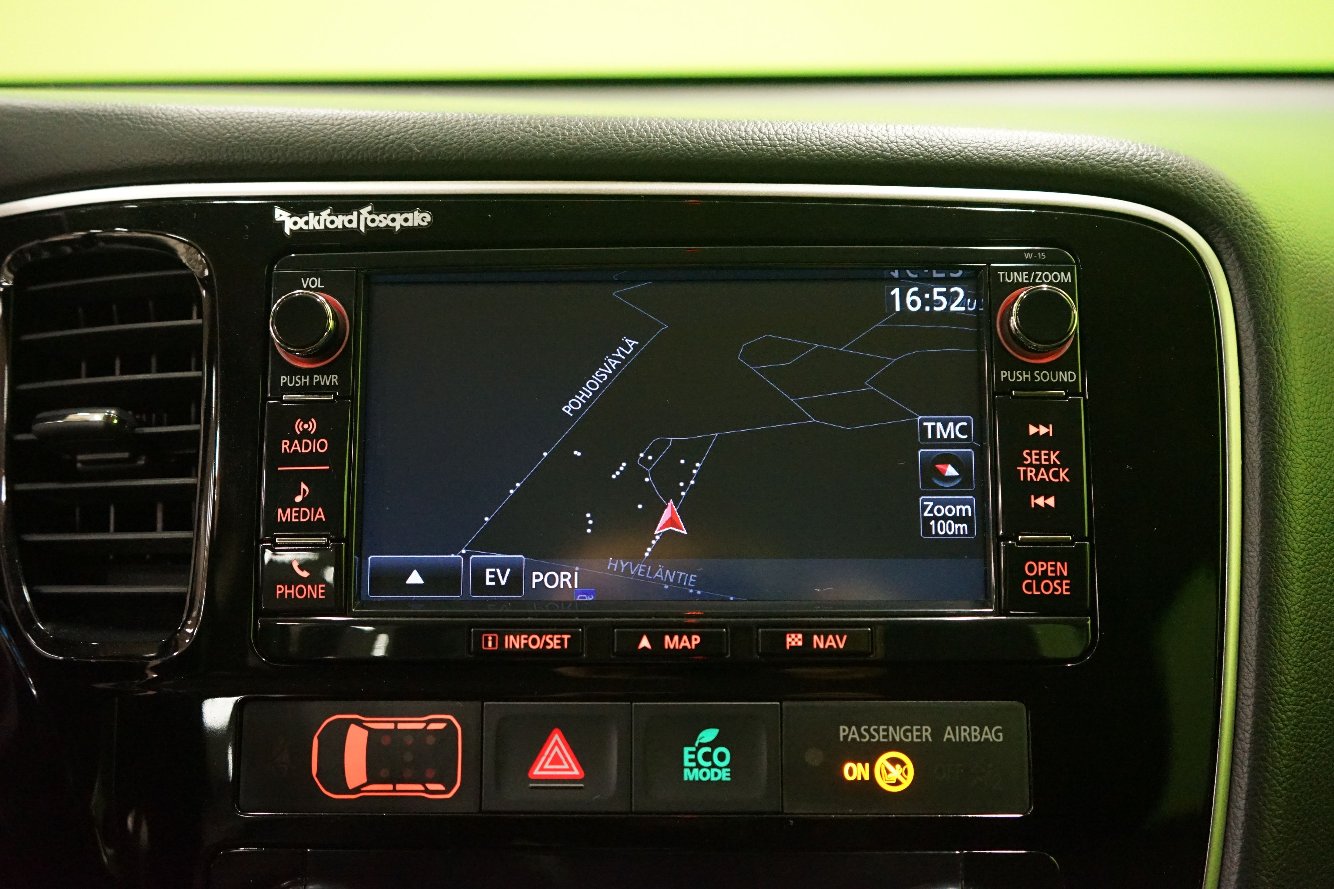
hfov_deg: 54.4
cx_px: 667
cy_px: 444
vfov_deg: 37.9
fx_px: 1297
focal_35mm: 35
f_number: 4
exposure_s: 1/20
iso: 6400
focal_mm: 35
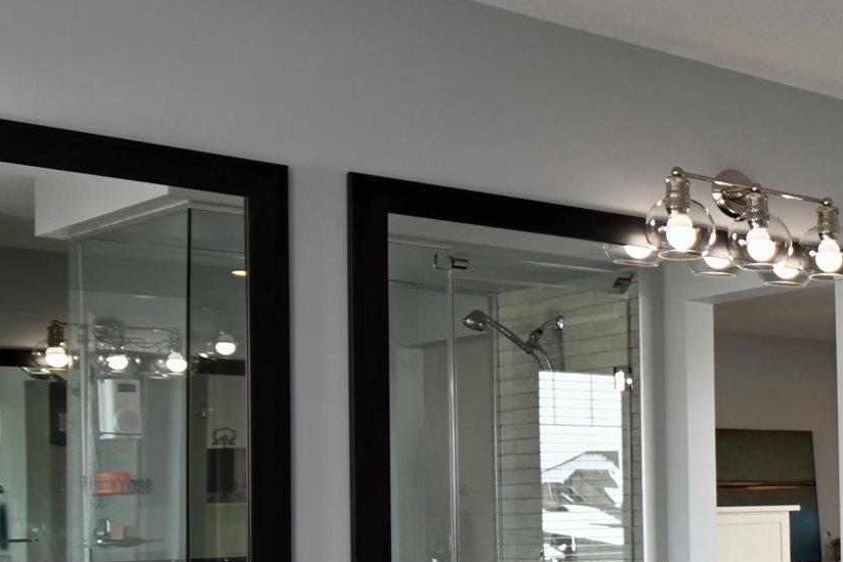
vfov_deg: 22.9
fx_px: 1311
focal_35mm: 56
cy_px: 609
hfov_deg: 26.5
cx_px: 1244
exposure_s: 1/60
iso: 125
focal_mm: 10
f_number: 4.5
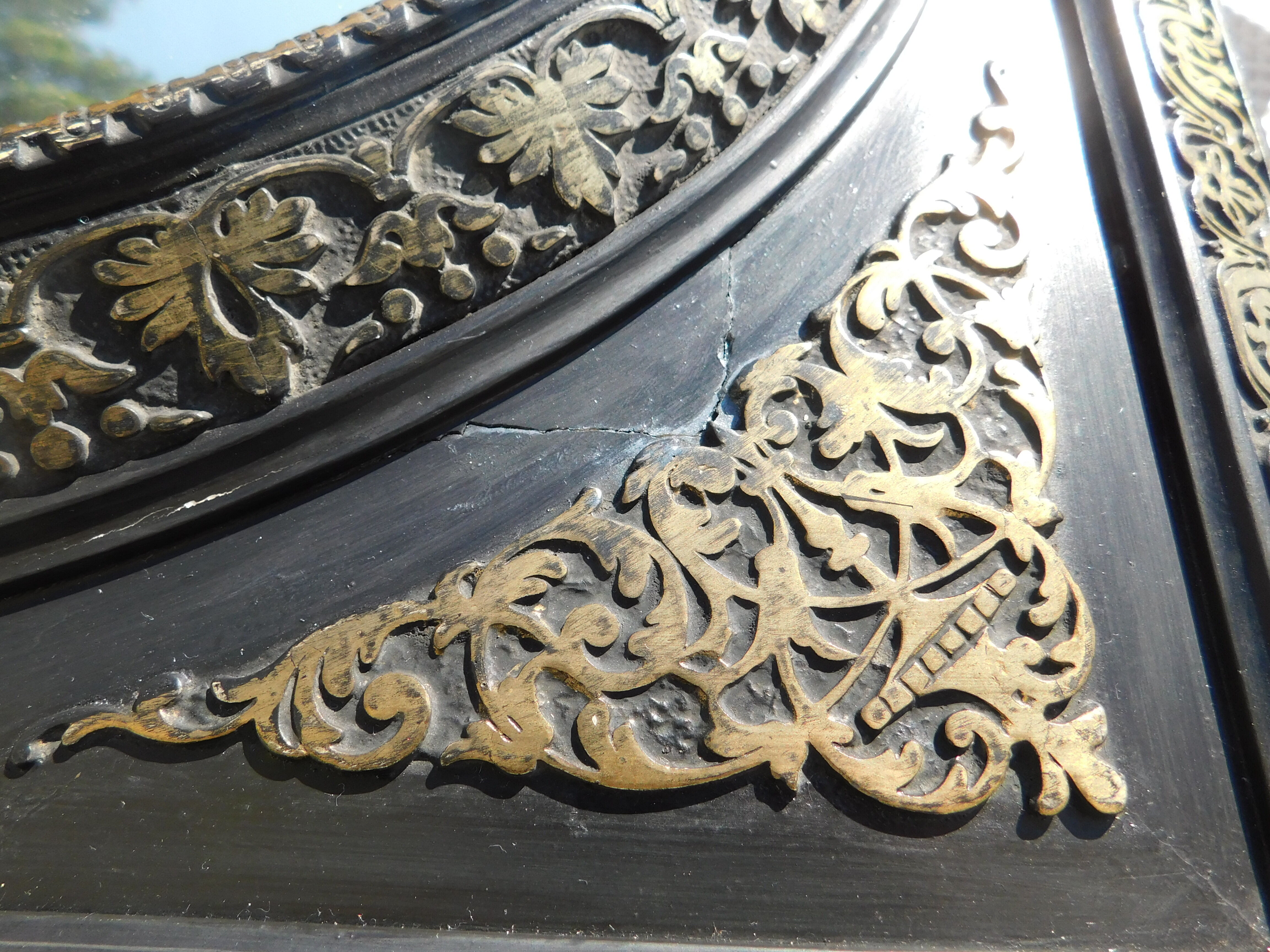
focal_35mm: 23
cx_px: 635
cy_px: 476
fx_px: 844
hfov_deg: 73.9
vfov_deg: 58.9
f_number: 3
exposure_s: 1/640
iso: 125
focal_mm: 4
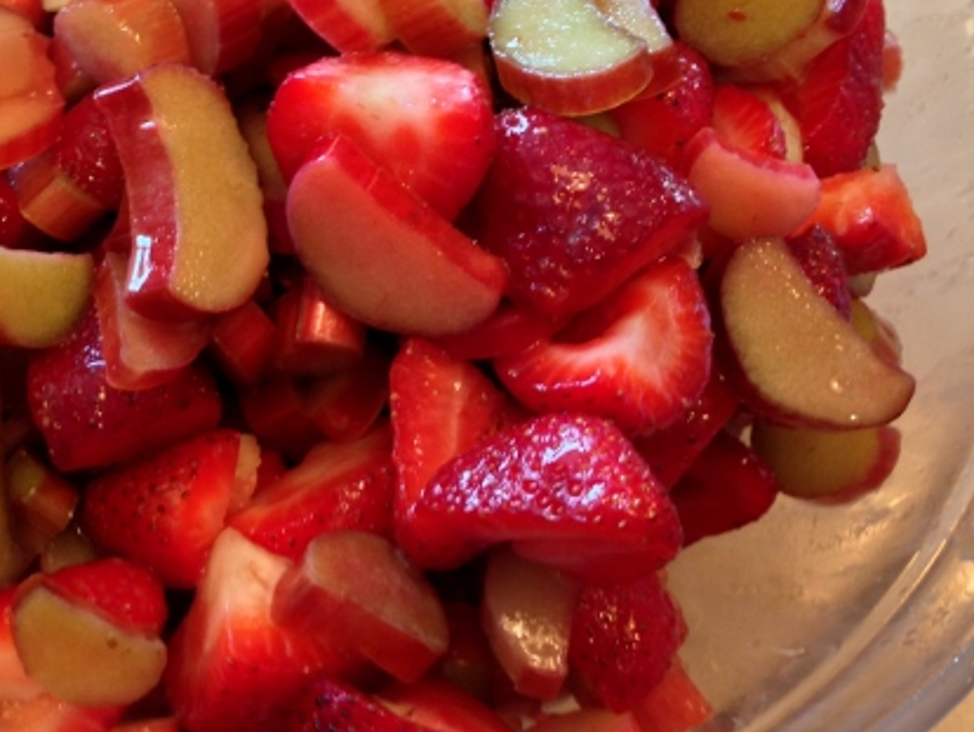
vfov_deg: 28.5
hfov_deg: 36.8
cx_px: 268
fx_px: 1436
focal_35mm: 51
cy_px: 268
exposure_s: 1/20
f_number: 2.4
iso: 80
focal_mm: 4.12
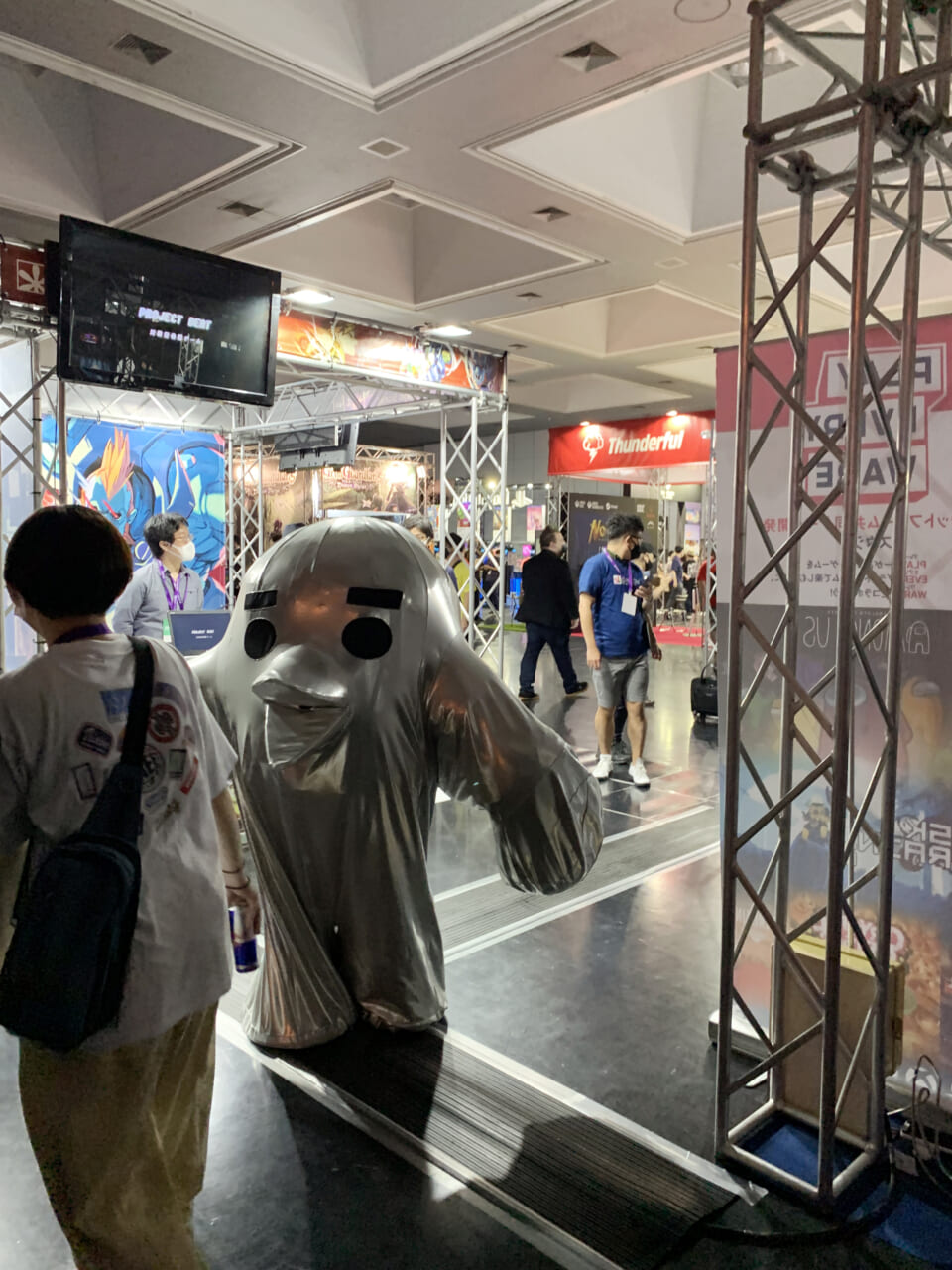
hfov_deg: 53.1
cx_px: 476
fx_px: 953
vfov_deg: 67.3
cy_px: 635
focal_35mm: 26
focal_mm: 4.25
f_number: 1.8
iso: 320
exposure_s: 1/40
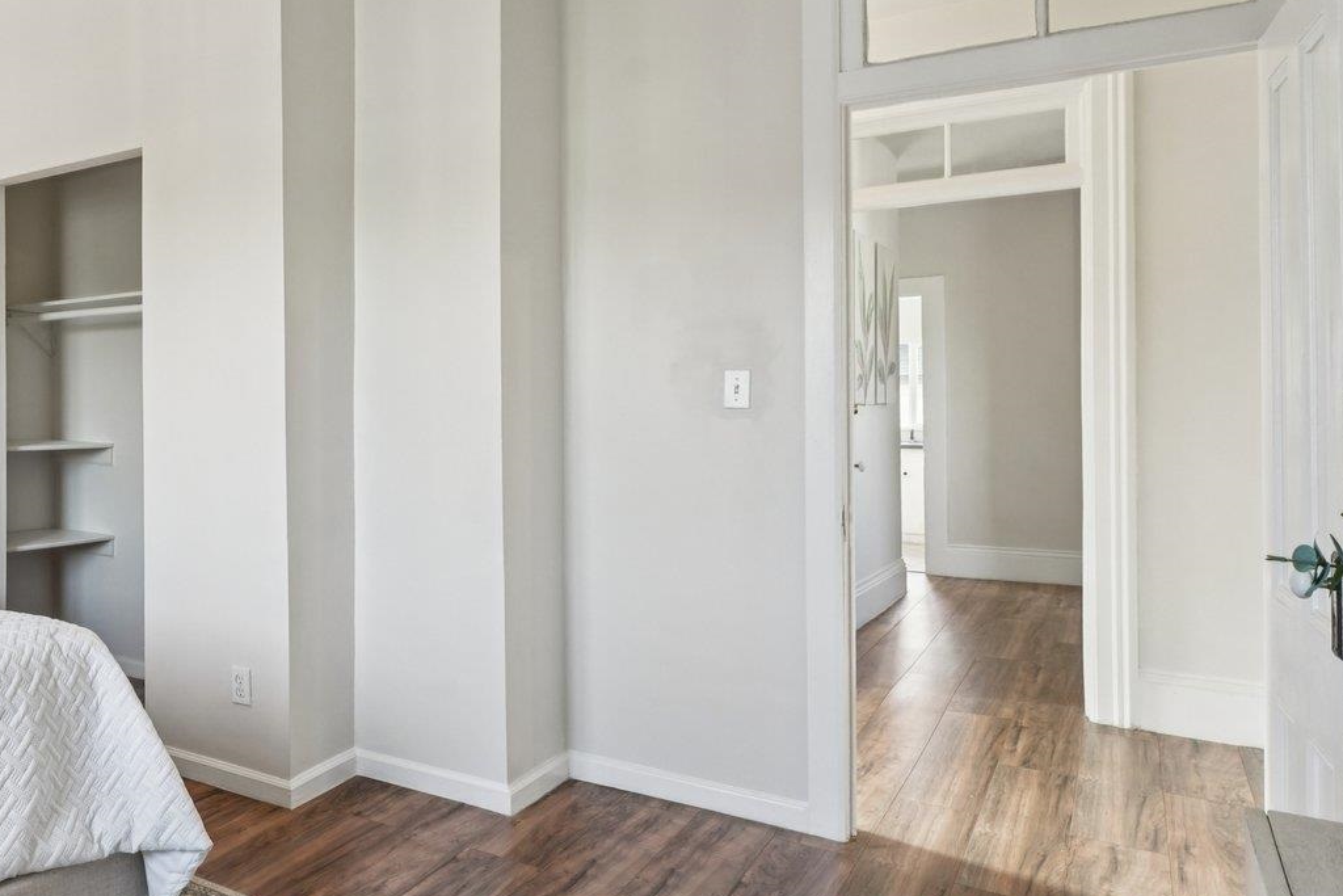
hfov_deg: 54.5
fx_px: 1045
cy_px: 424
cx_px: 72
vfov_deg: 46.4
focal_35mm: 28
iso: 640
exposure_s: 1/30
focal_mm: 14
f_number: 8
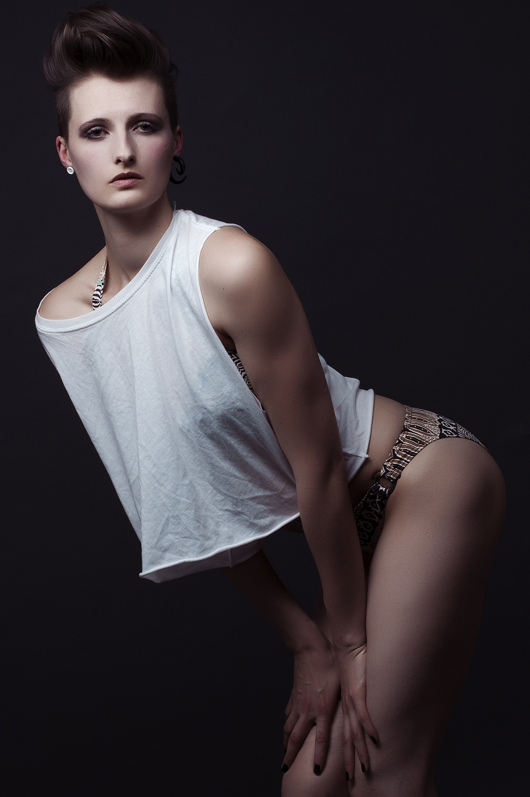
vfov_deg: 27.0
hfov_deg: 18.2
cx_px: 265
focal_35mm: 75
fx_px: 1659
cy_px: 398
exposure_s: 1/500
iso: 200
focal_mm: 50
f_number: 13
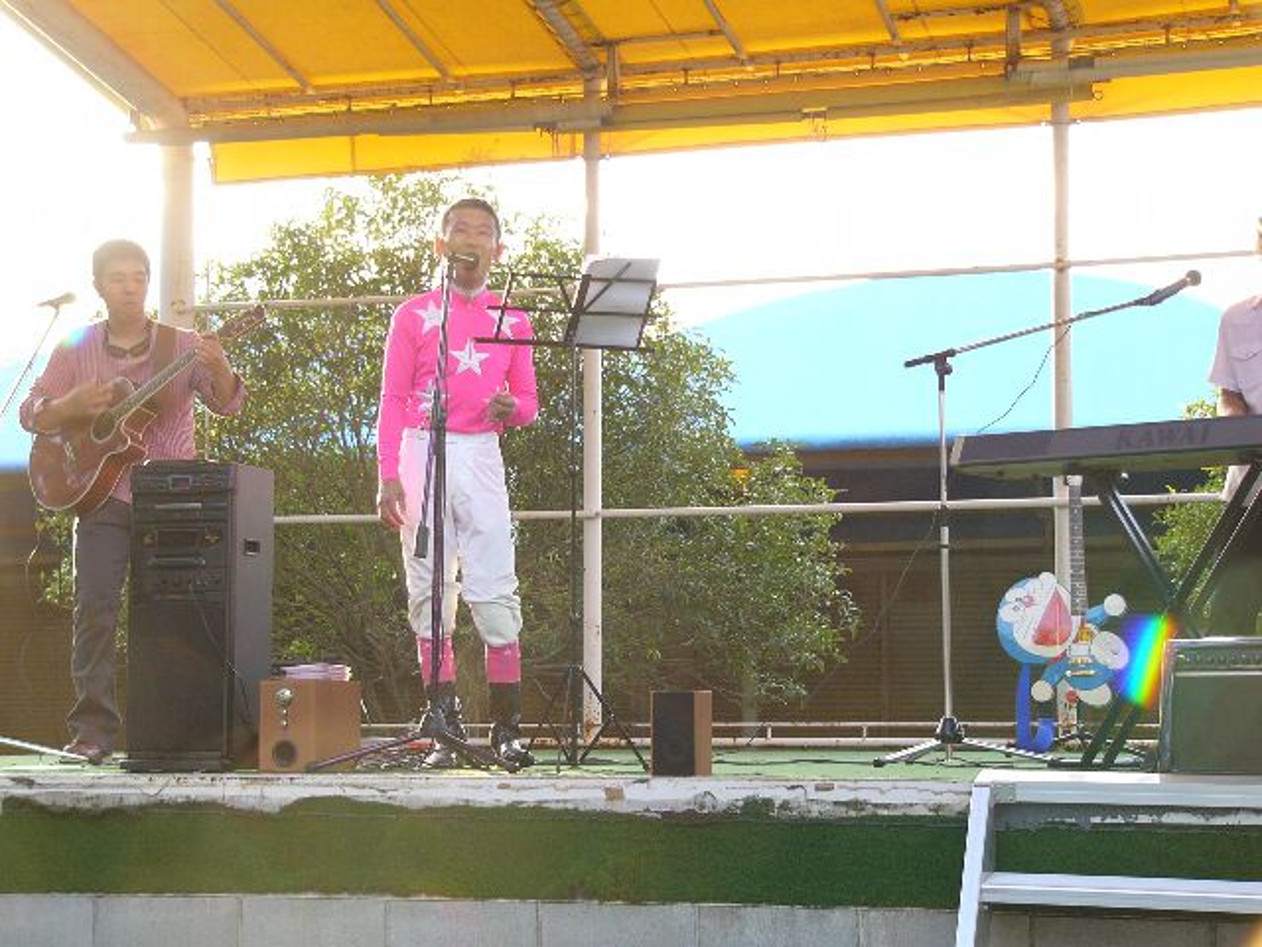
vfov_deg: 20.2
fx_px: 2661
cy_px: 474
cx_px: 631
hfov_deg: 26.7
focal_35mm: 73
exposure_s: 1/50
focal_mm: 12.1
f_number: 3.7
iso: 50
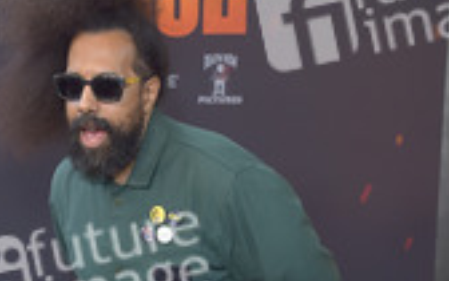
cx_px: 151
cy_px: 409
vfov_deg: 13.5
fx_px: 1126
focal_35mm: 92
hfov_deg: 22.5
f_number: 6.3
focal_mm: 38
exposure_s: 1/250
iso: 640
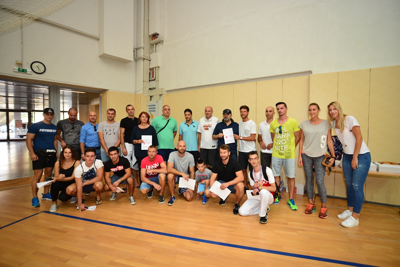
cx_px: 200
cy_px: 134
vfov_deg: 70.5
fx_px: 189
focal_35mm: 17
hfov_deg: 93.2
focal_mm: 17
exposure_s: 1/200
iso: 1000
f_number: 3.5
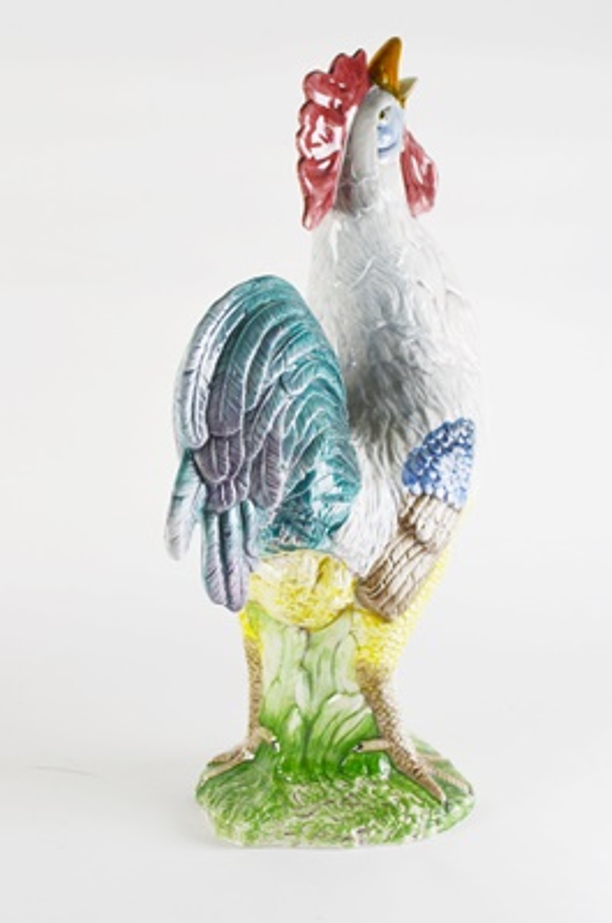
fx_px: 1229
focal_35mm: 48
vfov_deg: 41.2
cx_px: 306
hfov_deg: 28.0
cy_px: 462
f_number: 5.6
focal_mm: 32
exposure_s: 1/160
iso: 200
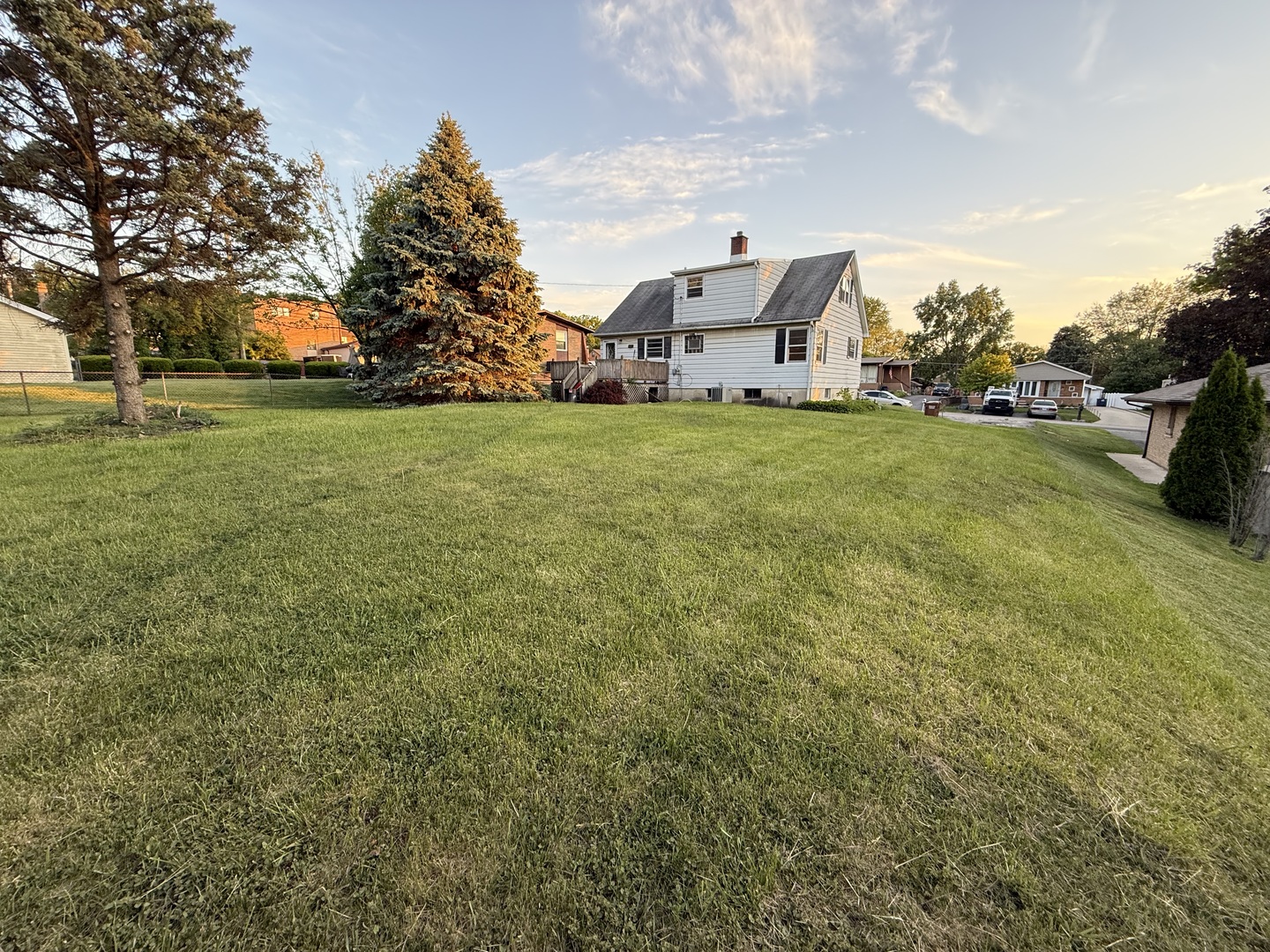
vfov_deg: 85.7
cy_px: 476
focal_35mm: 14
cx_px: 635
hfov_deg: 102.1
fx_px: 514
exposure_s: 1/99
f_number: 2.2
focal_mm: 2.22
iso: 80
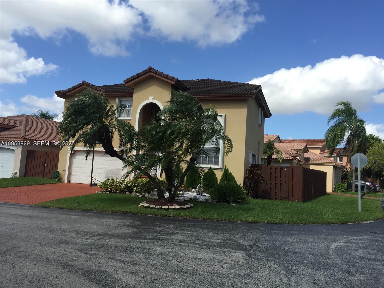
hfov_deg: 61.7
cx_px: 192
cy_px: 144
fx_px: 322
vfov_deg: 48.2
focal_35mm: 29
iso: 32
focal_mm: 4.15
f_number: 2.2
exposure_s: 1/1582
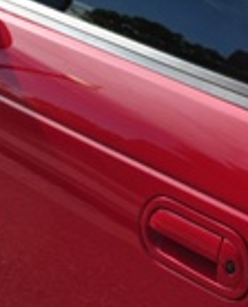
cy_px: 21
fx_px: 1297
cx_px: 500
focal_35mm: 142
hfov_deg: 10.1
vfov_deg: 13.4
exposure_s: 1/200
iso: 200
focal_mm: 22
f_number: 11
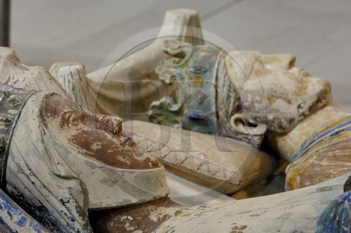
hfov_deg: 8.9
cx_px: 176
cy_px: 116
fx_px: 2264
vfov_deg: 5.9
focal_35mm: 232
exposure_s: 1/2
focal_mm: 155
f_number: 8
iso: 100
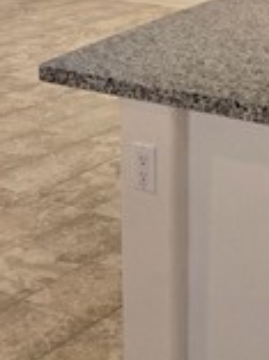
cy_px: -64
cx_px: 331
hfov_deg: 15.1
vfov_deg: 19.7
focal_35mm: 94
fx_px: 978
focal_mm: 5.4
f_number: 1.8
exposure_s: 1/120
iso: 200
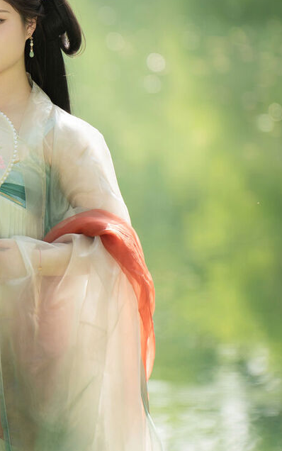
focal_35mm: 454
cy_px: 249
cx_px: -23
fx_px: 5578
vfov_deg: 4.6
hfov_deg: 2.9
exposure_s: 1/320
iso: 100
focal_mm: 180
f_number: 3.2
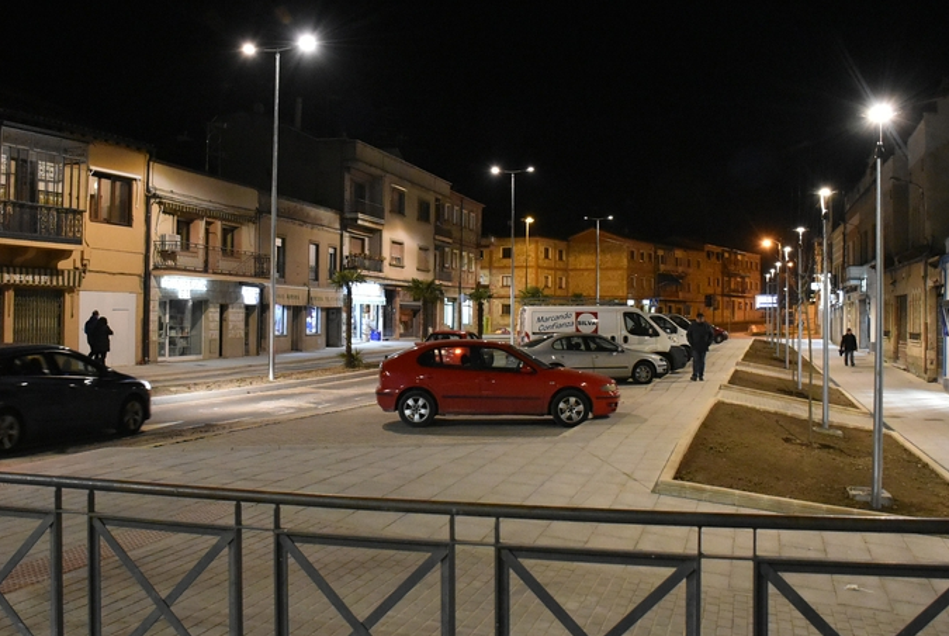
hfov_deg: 53.1
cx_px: 472
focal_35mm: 36
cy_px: 273
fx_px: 950
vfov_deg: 36.9
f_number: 3.5
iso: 5000
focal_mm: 18
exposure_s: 1/60
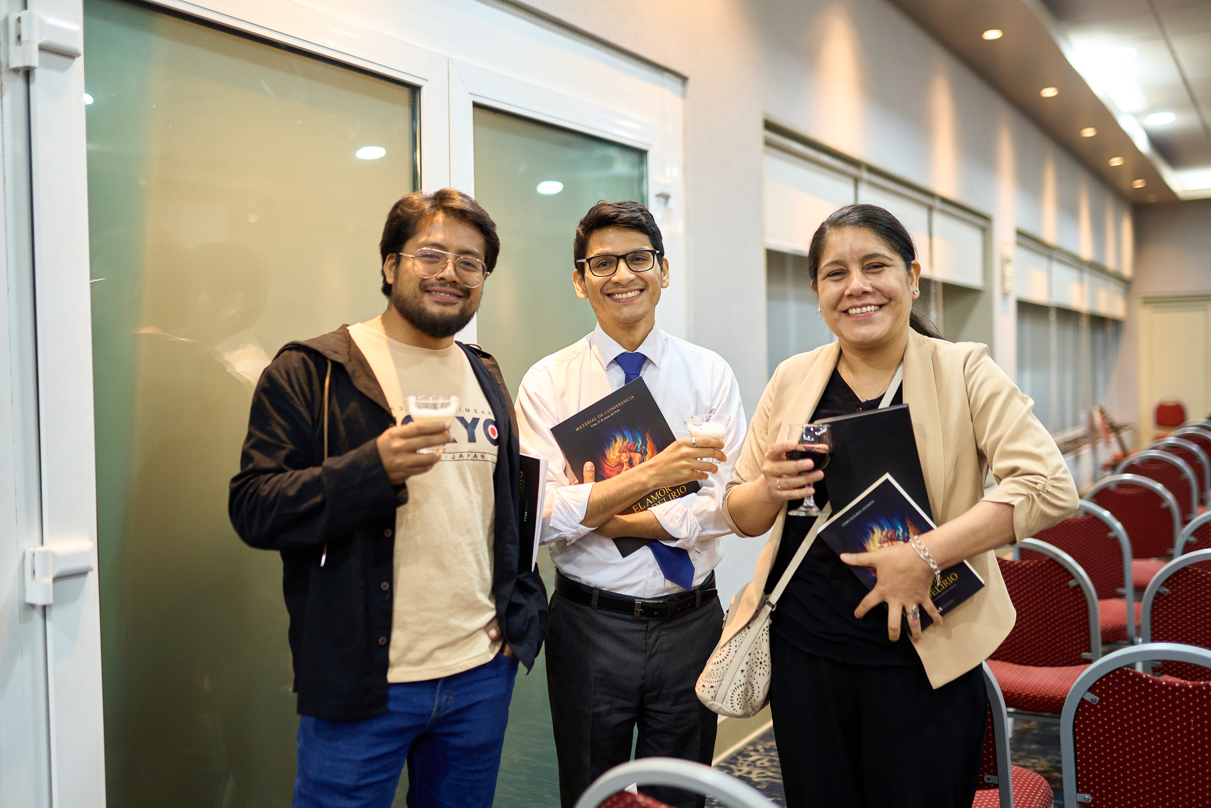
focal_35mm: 35
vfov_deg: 37.9
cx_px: 606
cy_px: 404
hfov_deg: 54.4
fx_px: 1177
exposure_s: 1/125
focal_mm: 35
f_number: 1.4
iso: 800
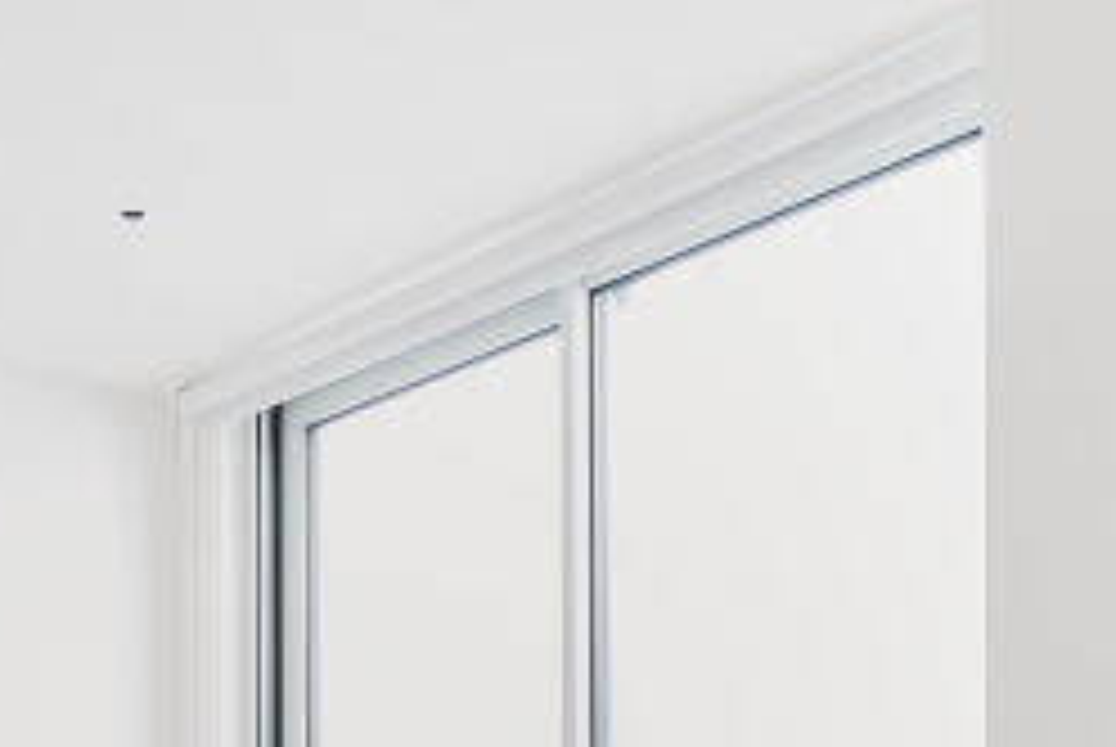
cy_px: 1028
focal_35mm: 66
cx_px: 256
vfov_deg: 18.8
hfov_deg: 29.9
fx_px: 2048
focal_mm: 16
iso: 400
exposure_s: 1/15
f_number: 8
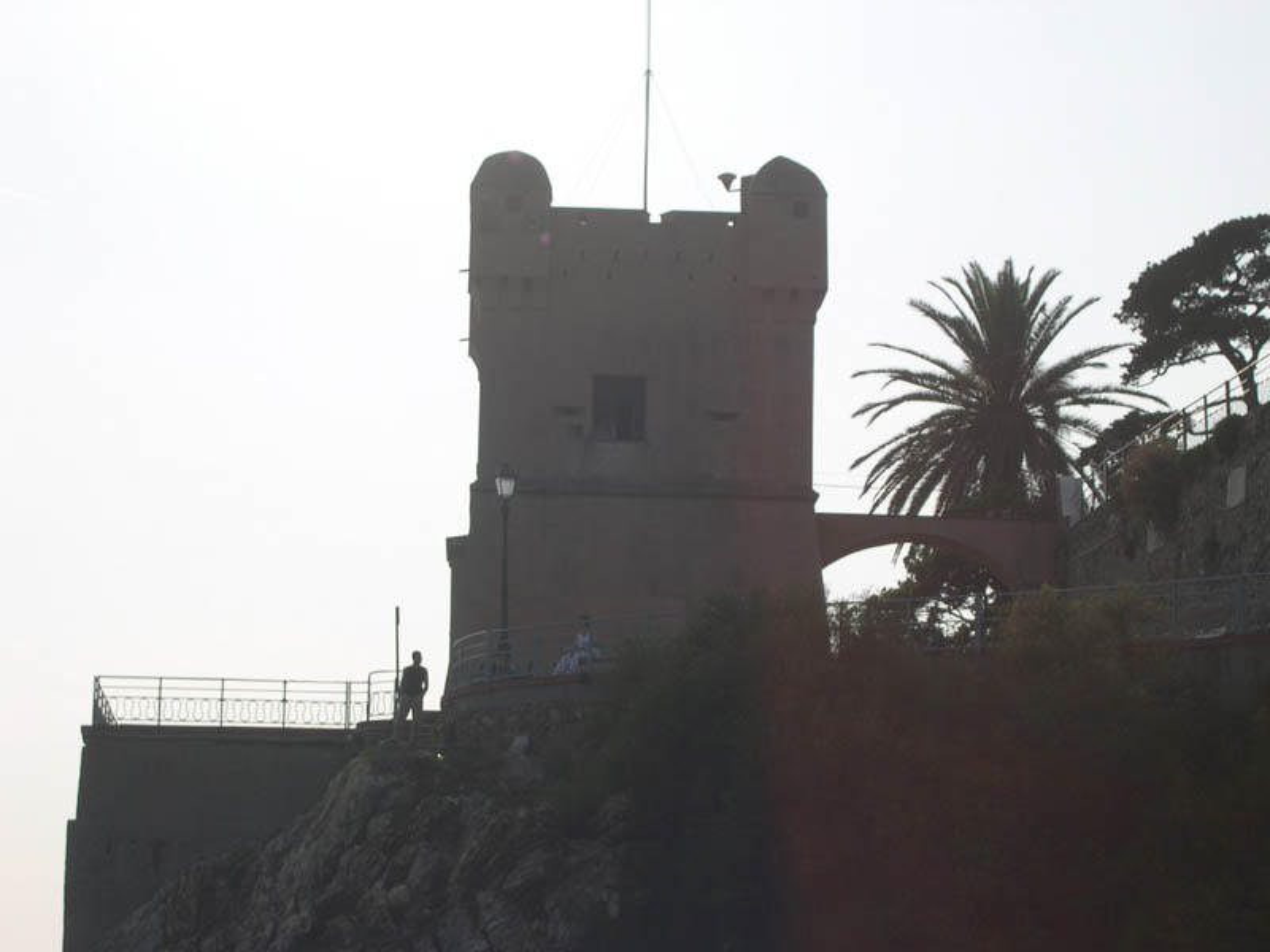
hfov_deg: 20.2
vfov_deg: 15.2
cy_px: 476
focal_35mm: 97
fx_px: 3559
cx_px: 635
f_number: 12.4
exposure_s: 1/169
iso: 100
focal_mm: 20.5
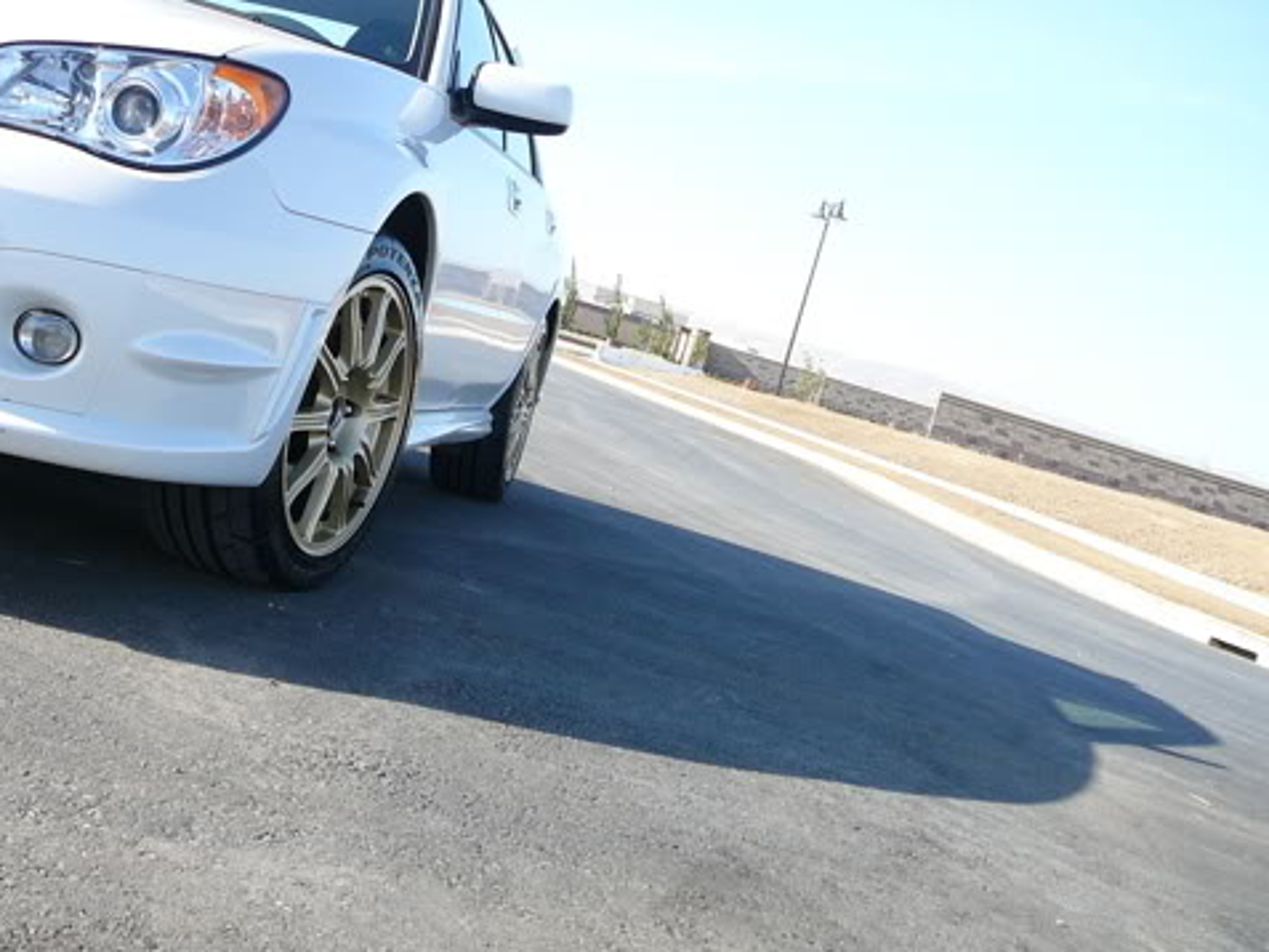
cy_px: 425
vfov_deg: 32.9
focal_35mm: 44
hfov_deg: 42.7
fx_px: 1613
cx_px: 492
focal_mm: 5.2
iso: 100
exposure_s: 1/500
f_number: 2.8
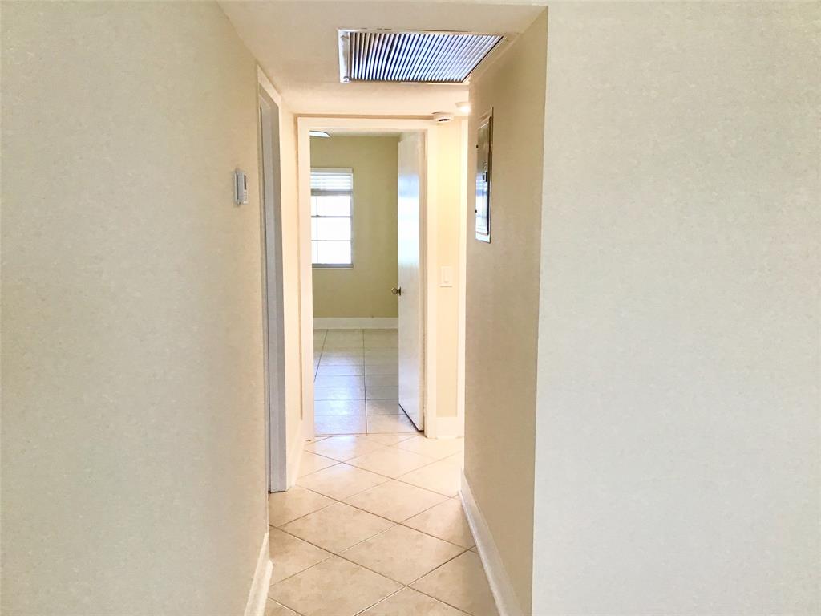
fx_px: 735
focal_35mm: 31
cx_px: 410
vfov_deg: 45.4
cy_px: 308
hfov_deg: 58.4
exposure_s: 1/30
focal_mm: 3.3
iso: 40
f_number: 2.4
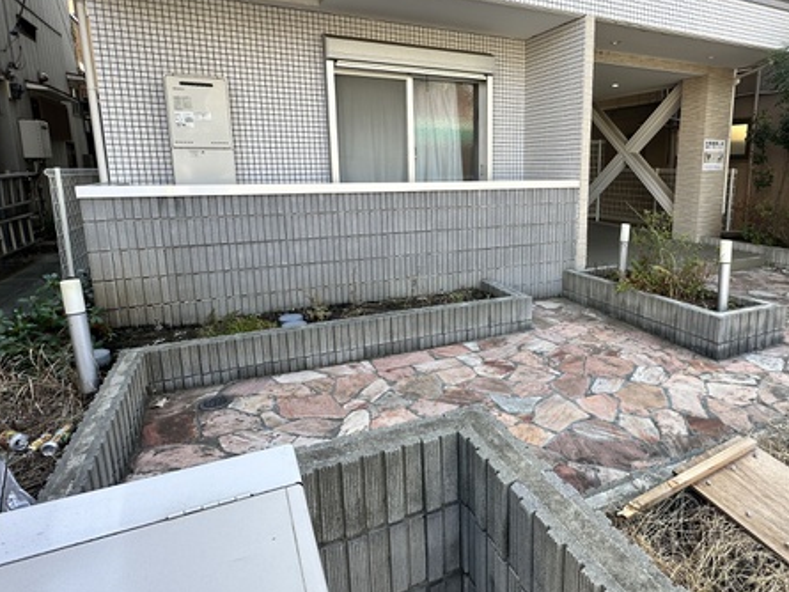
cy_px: 258
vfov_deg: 60.9
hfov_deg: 75.2
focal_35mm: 22
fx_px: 502
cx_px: 488
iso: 40
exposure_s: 1/174
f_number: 2.2
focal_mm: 2.22
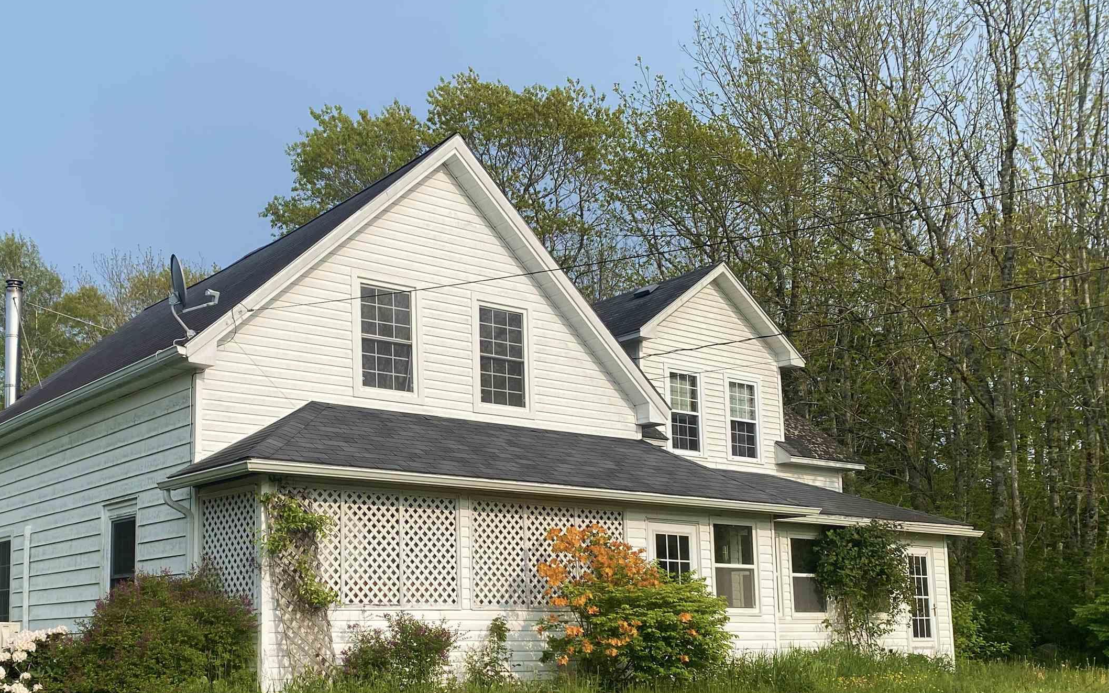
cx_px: 375
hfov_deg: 48.5
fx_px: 1209
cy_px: 490
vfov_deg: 31.6
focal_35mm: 40
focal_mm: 4.25
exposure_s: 1/2755
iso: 32
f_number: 1.8
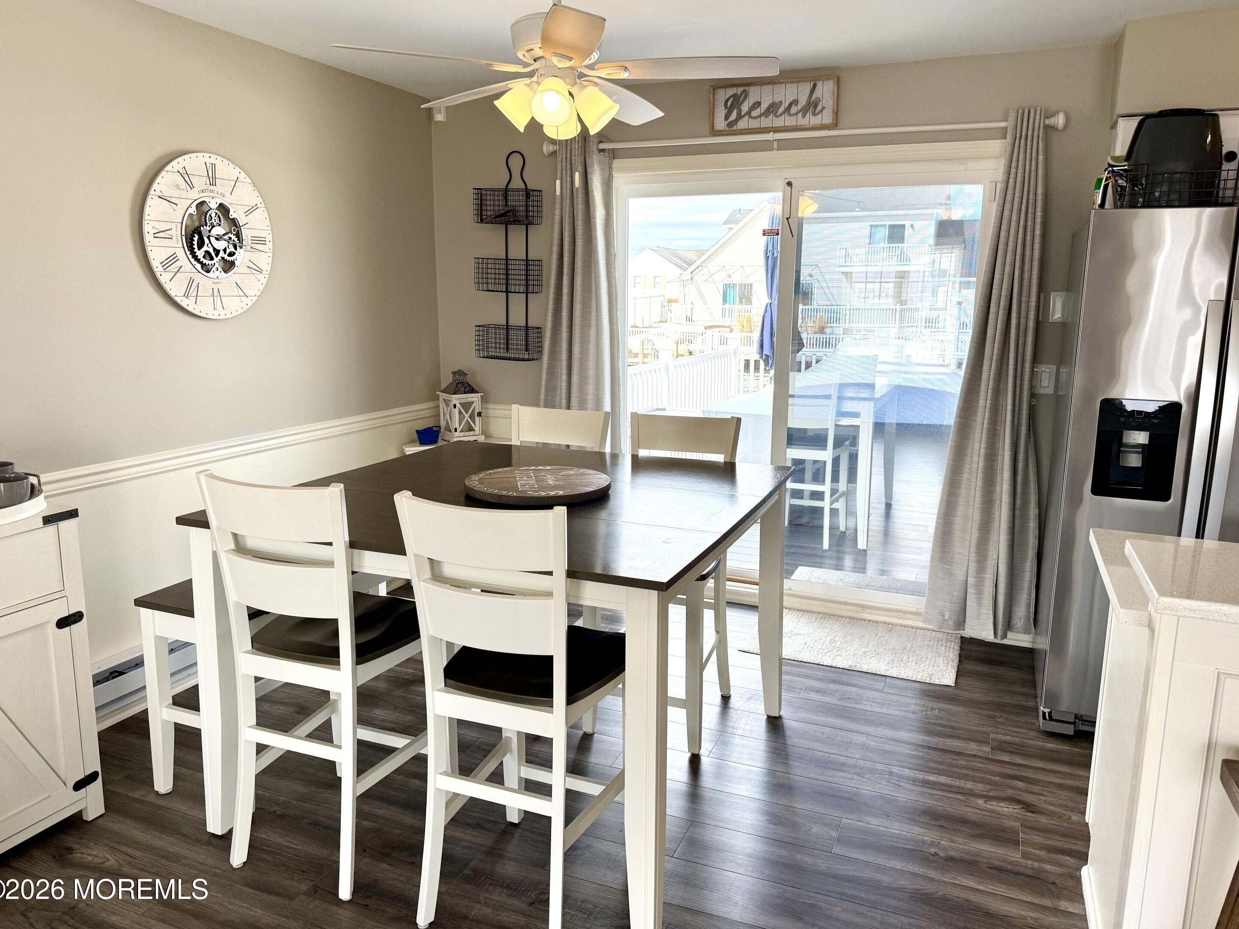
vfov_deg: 54.9
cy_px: 450
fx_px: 895
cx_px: 628
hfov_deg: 69.4
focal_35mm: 25
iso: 100
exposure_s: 1/695
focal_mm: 6.76
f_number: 1.78
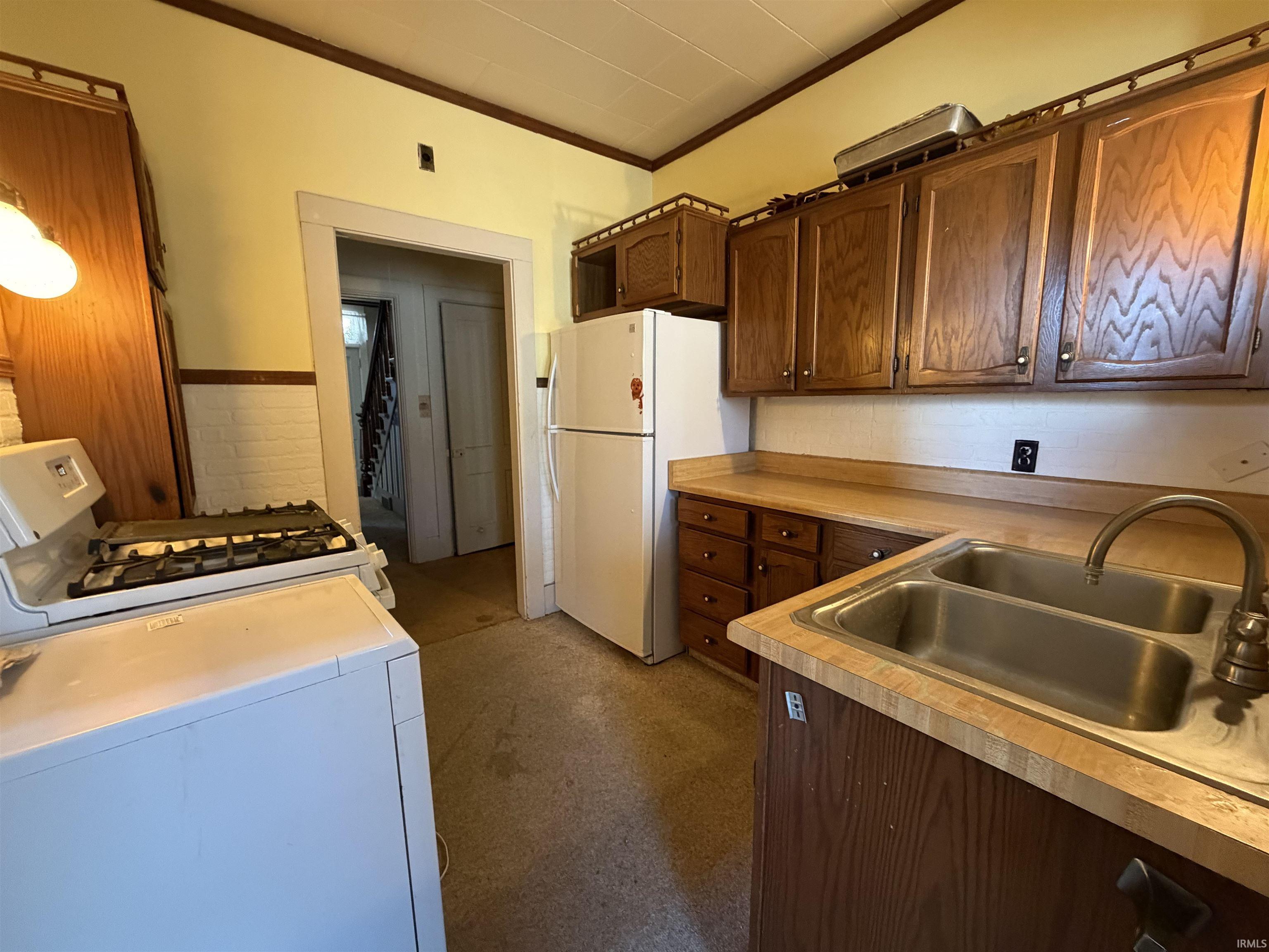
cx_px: 634
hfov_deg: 102.1
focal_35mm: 14
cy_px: 476
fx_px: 513
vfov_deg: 85.7
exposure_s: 1/60
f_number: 2.2
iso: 640
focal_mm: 2.22
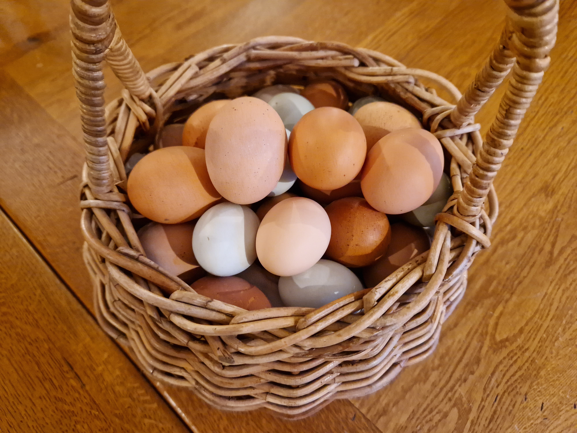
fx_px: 383
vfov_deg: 58.9
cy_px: 216
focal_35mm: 23
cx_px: 288
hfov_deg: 73.9
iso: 640
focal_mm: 5.4
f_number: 1.8
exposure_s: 1/50
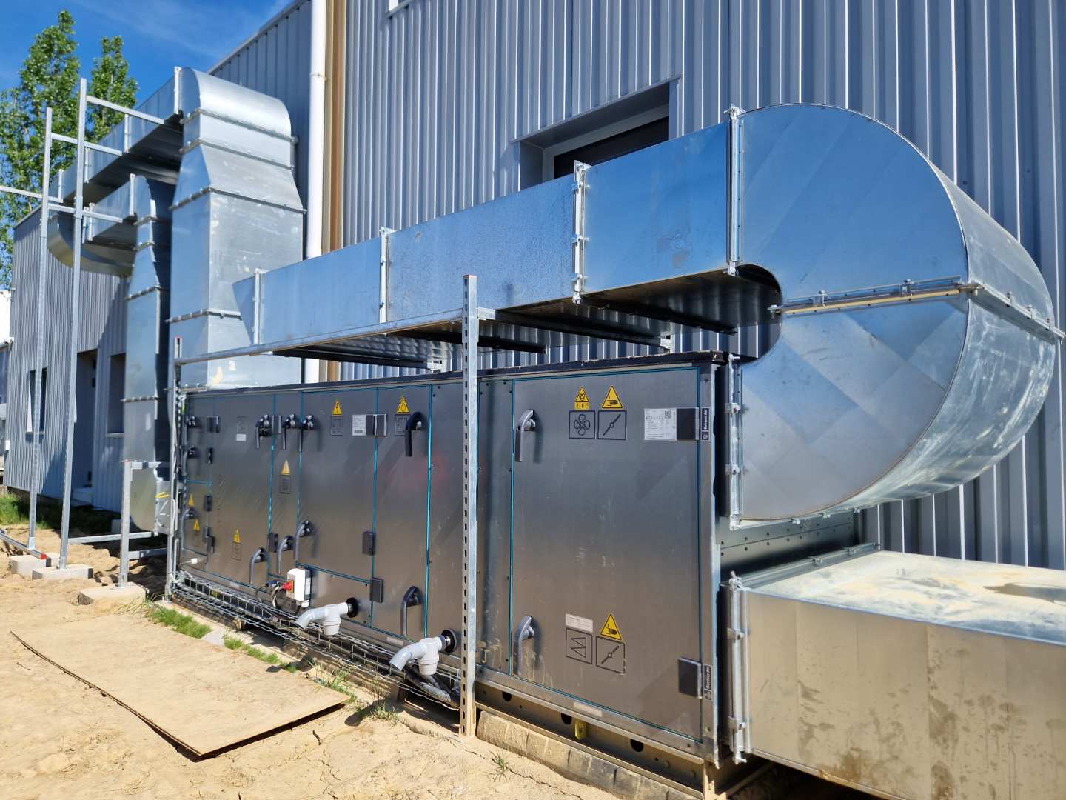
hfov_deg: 73.9
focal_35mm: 23
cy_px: 400
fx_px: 708
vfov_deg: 58.9
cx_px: 533
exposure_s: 1/1248
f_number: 1.8
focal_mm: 5.4
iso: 50
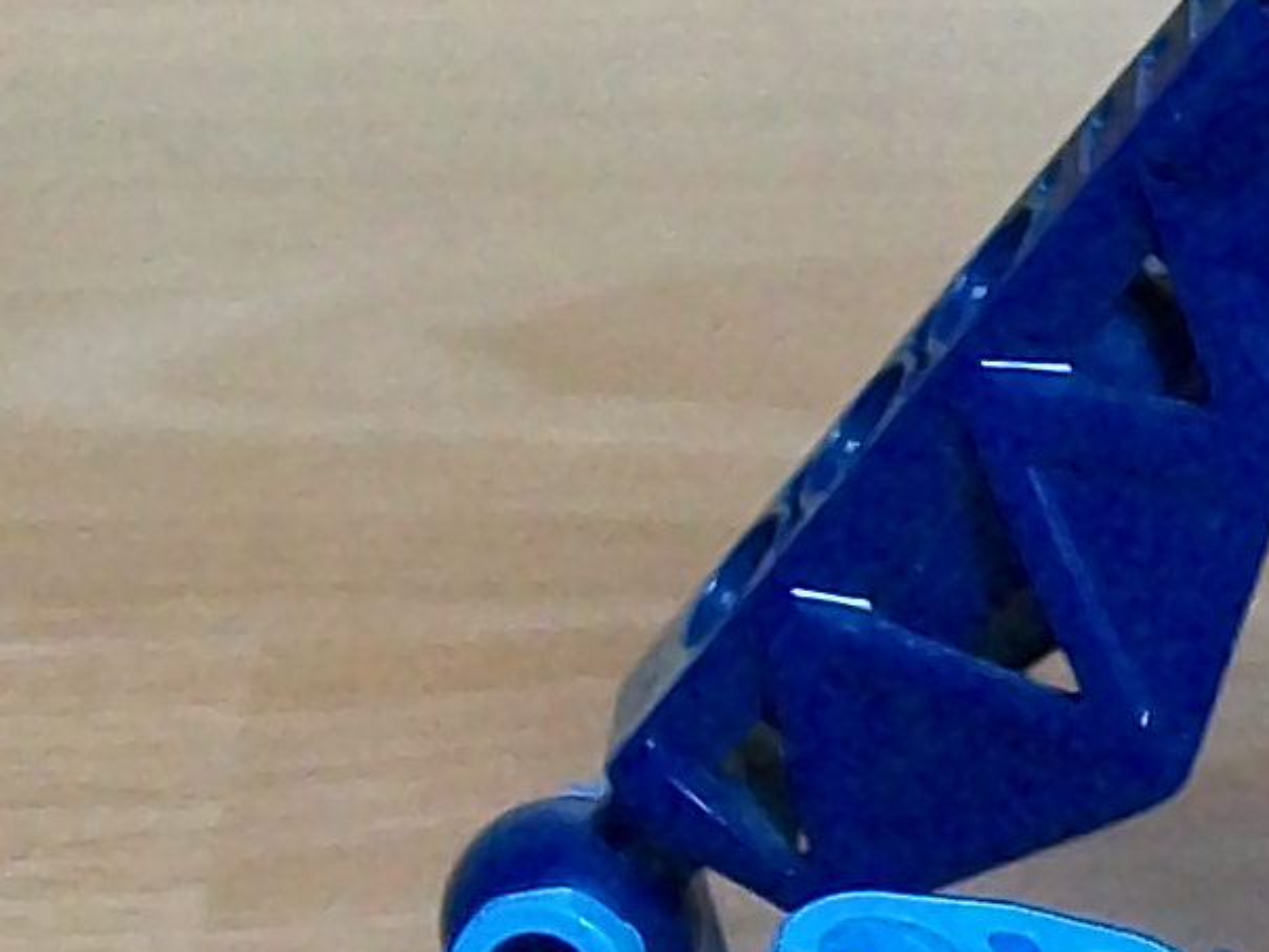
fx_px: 7588
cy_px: 782
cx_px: 1530
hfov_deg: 9.4
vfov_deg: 7.2
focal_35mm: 207
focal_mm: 6
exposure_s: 1/10
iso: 160
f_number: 2.7
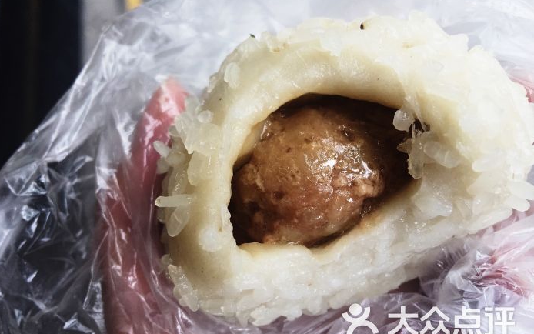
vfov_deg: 40.6
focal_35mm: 31
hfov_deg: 61.2
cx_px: 265
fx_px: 451
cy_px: 160
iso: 32
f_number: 2.2
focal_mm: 4.15
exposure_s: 1/100
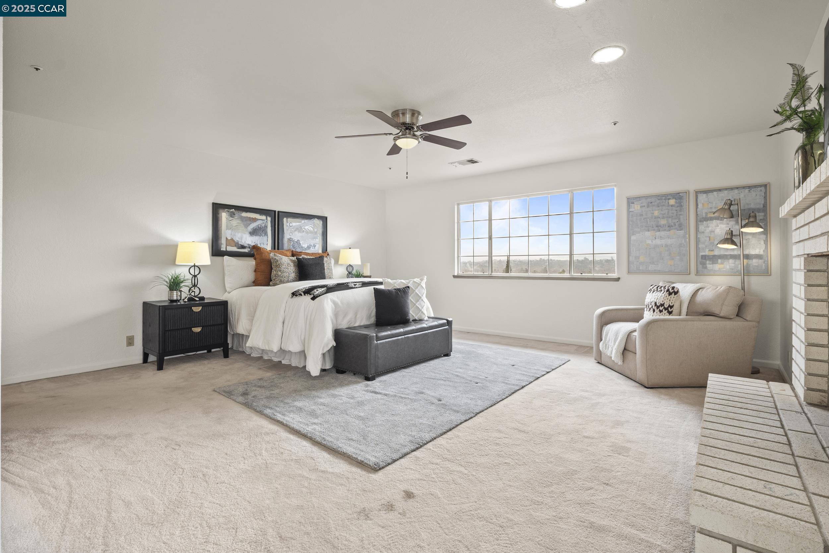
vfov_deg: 67.4
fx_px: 414
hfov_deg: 90.0
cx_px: 414
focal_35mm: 18
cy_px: 276
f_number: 9
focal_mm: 12
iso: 250
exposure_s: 1/3
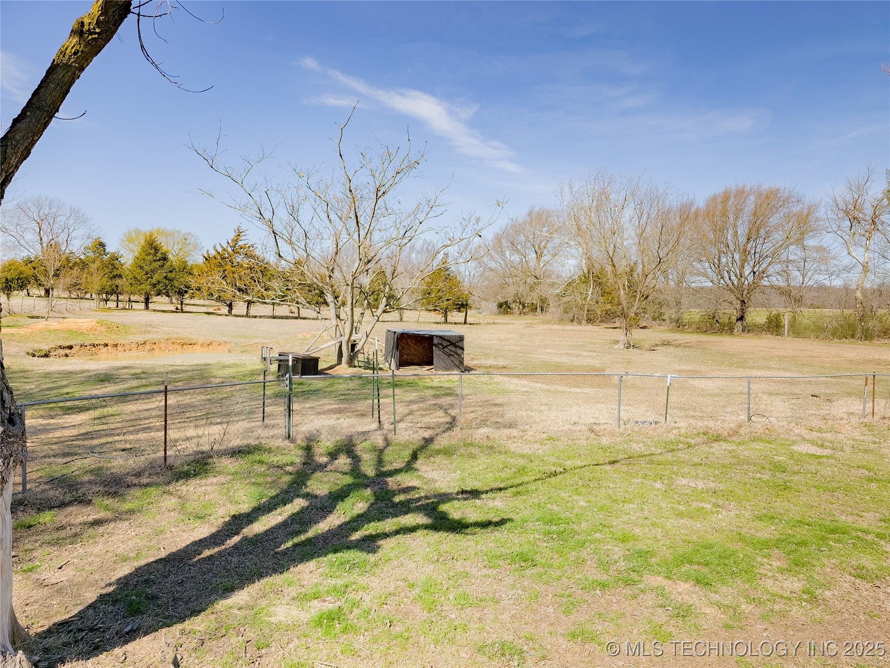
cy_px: 334
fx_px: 591
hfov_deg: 73.9
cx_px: 445
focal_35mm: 23
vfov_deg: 58.9
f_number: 1.7
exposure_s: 1/1000
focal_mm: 6.3
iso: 80
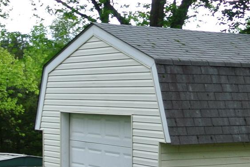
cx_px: 185
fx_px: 737
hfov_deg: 19.1
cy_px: 183
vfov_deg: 12.7
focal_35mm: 106
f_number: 3.5
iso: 100
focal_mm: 11
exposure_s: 1/100
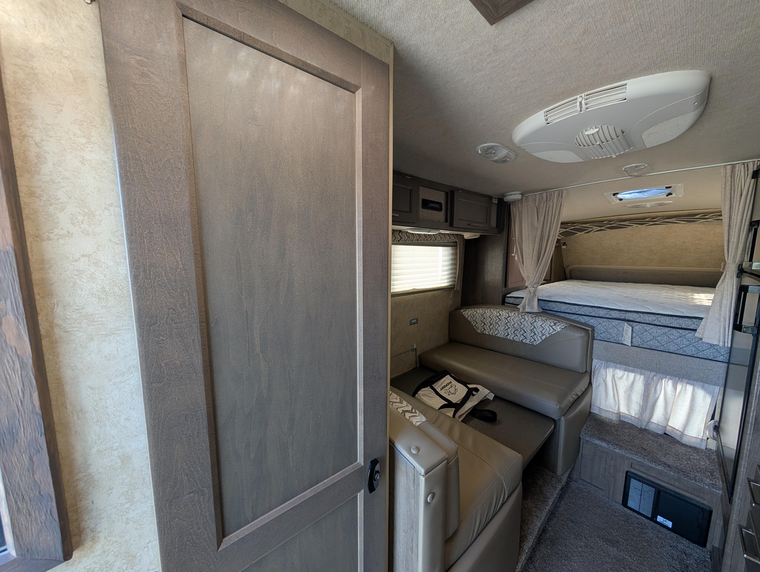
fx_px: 264
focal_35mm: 12
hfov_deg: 110.5
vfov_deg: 94.6
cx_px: 380
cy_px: 286
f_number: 1.7
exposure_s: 1/81.8
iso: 62
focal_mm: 2.02
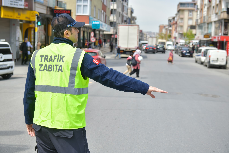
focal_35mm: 50
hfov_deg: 39.6
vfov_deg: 27.0
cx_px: 114
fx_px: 318
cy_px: 76
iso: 100
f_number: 4.5
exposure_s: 1/640
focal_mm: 50
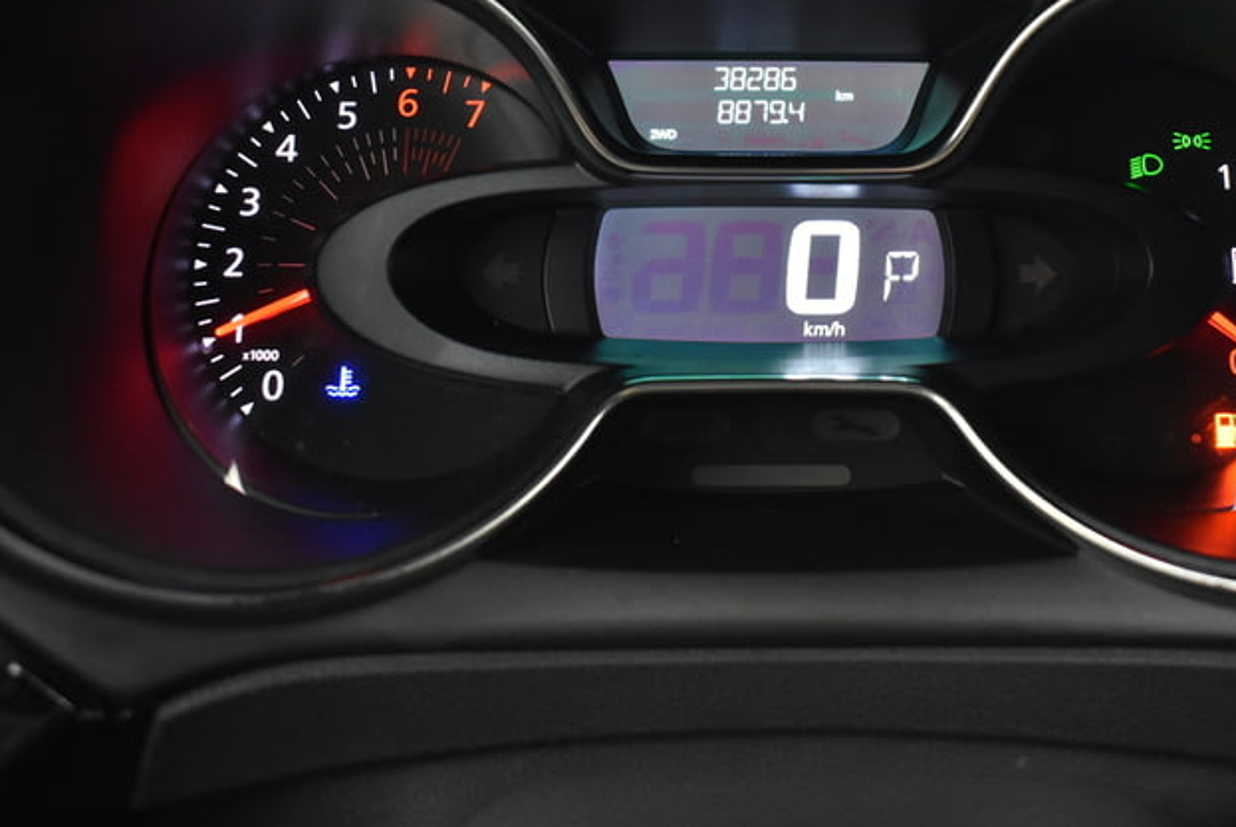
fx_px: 1341
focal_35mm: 39
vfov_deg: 33.8
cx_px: 766
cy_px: 240
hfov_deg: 49.1
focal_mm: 18
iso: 2500
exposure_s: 1/30
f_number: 3.5
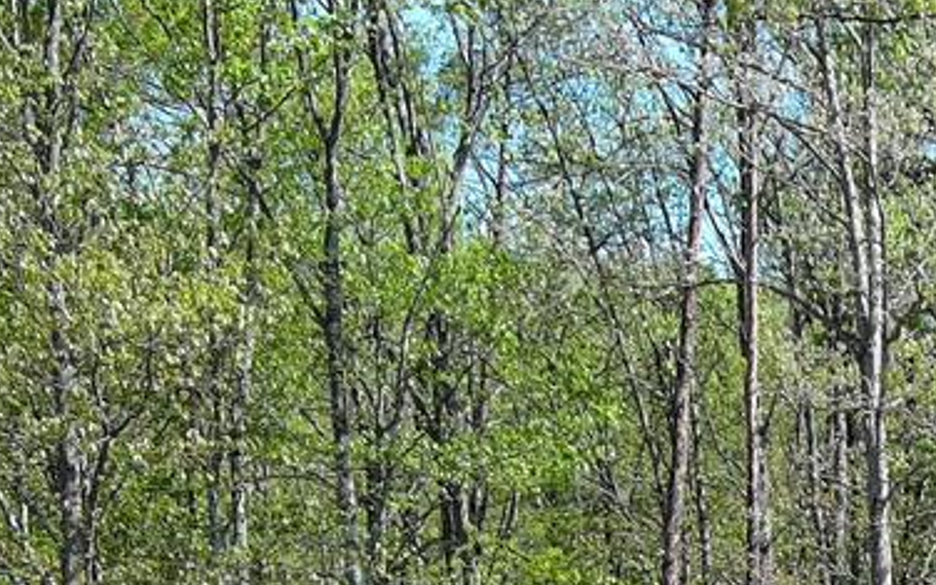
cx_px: 1474
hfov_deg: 12.3
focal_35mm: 161
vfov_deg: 7.9
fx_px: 4107
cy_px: 1034
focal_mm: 10.57
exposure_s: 1/581
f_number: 2.8
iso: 100
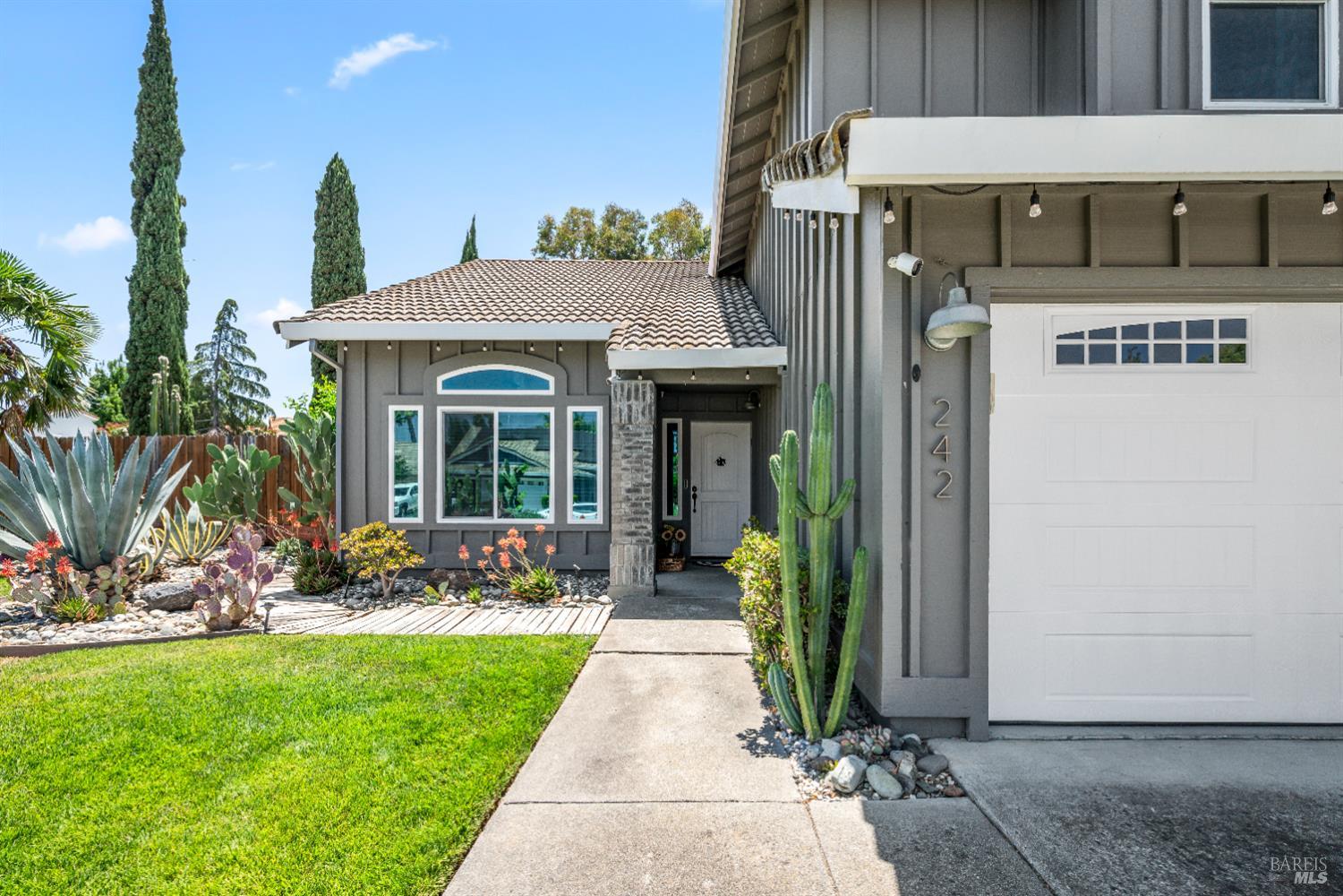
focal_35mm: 16
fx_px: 597
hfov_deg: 96.7
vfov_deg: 73.7
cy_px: 448
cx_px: 672
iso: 200
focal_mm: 16
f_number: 8
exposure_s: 1/160
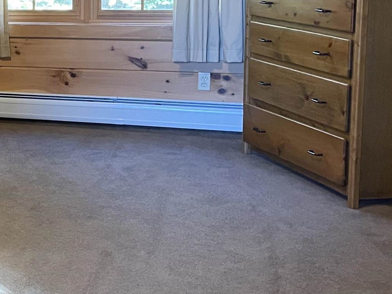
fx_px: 872
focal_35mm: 77
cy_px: 59
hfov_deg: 21.8
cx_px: -168
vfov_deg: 19.0
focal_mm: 4.2
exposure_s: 1/60
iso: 500
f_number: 1.6
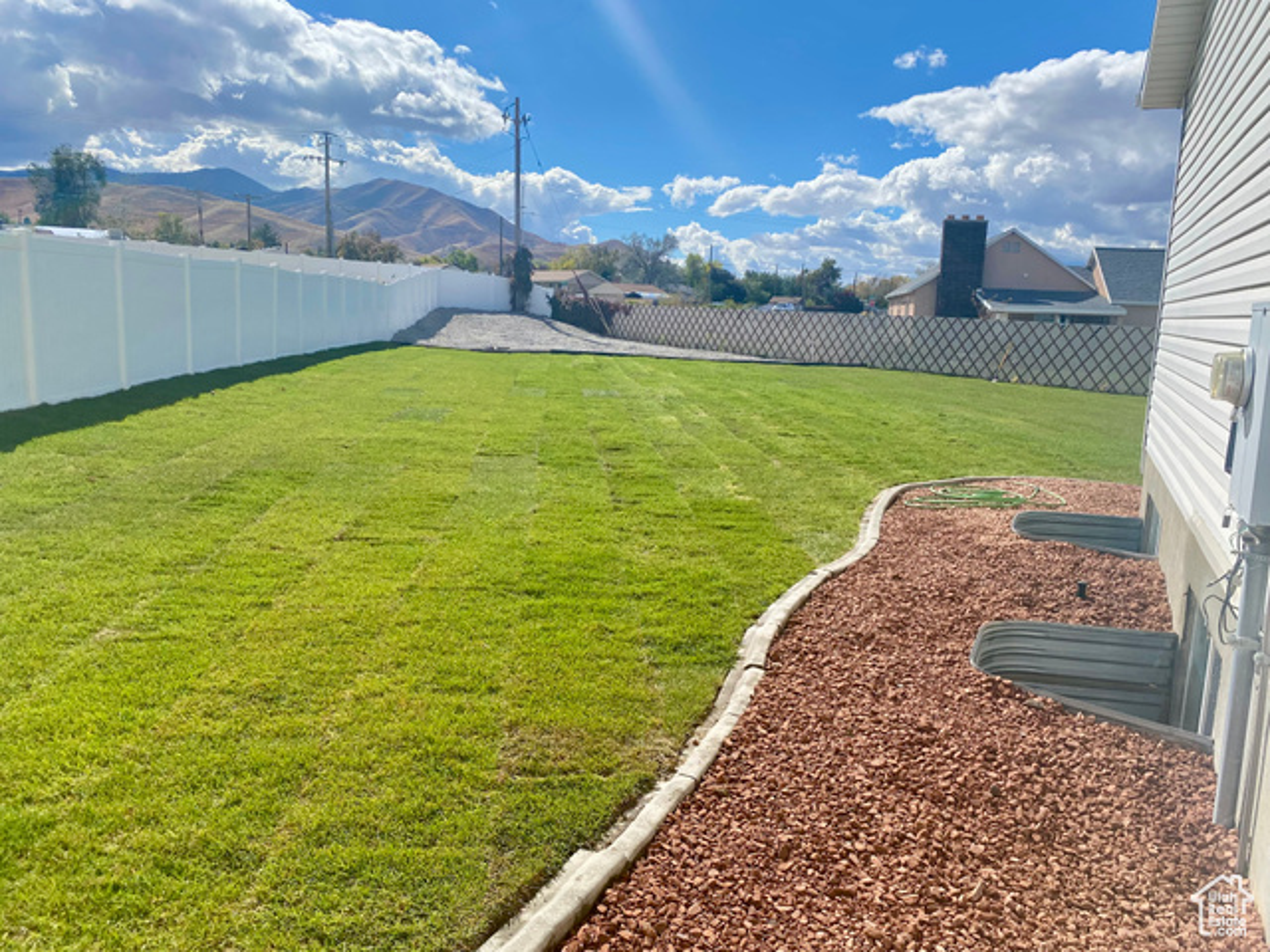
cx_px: 635
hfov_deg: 67.3
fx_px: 954
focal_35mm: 26
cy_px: 476
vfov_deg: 53.1
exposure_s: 1/4444
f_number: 1.8
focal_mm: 4.25
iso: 32
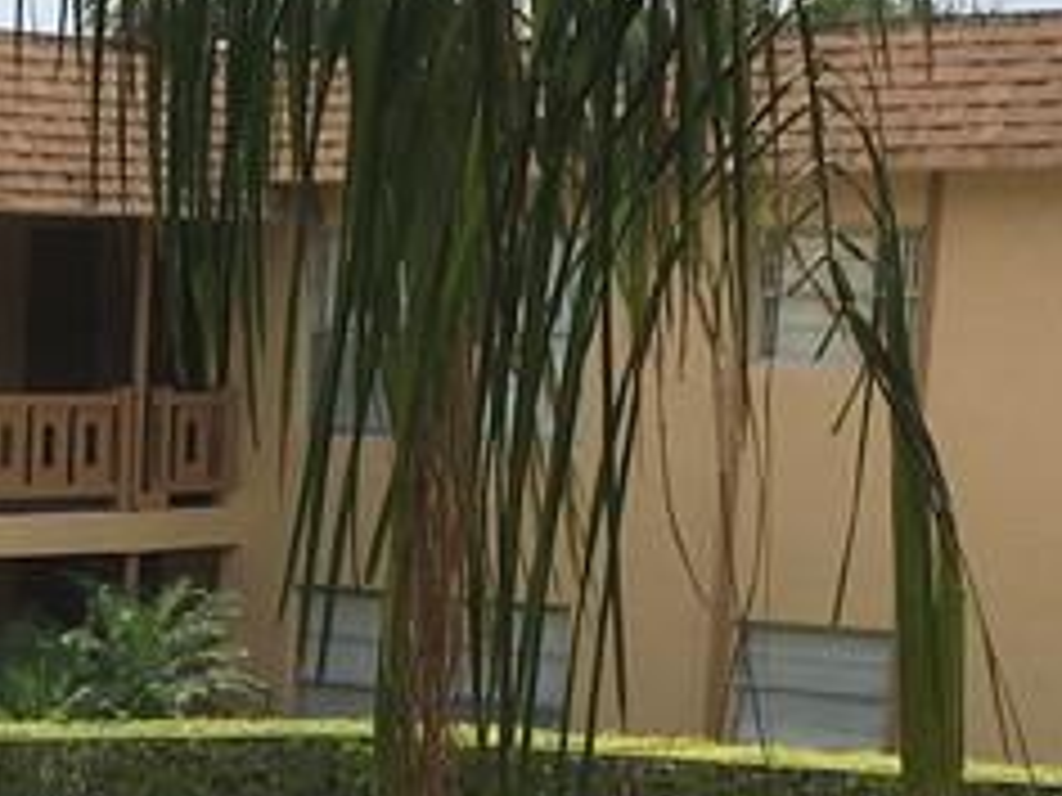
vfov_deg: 11.3
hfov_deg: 15.1
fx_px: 3866
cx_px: -220
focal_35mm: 126
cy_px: 1160
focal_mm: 4.15
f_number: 2.2
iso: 25
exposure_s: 1/1923
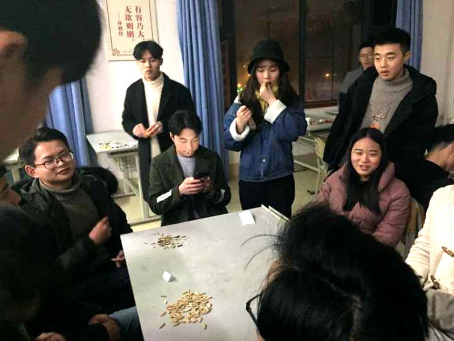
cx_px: 227
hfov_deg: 61.7
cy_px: 170
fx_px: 380
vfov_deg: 48.2
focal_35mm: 29
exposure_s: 1/17
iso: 800
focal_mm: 4.15
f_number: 2.2
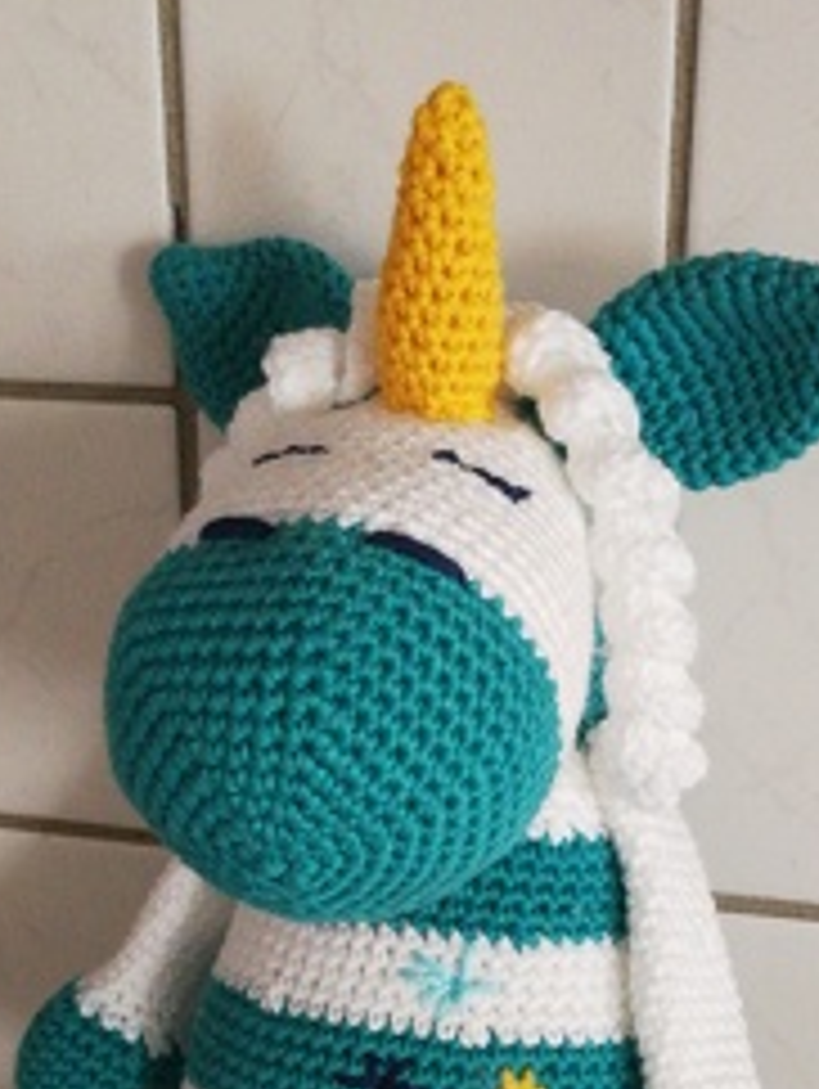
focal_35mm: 52
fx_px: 1638
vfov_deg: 35.6
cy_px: 864
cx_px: 428
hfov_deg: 28.1
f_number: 2.2
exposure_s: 1/16.7
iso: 640
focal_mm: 3.95
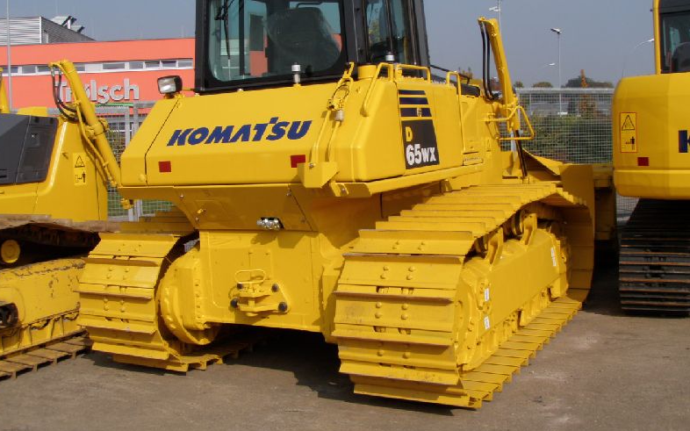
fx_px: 771
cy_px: 178
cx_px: 341
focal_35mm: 41
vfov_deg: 31.2
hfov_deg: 48.2
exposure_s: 1/800
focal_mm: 6.7
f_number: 4.5
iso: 80
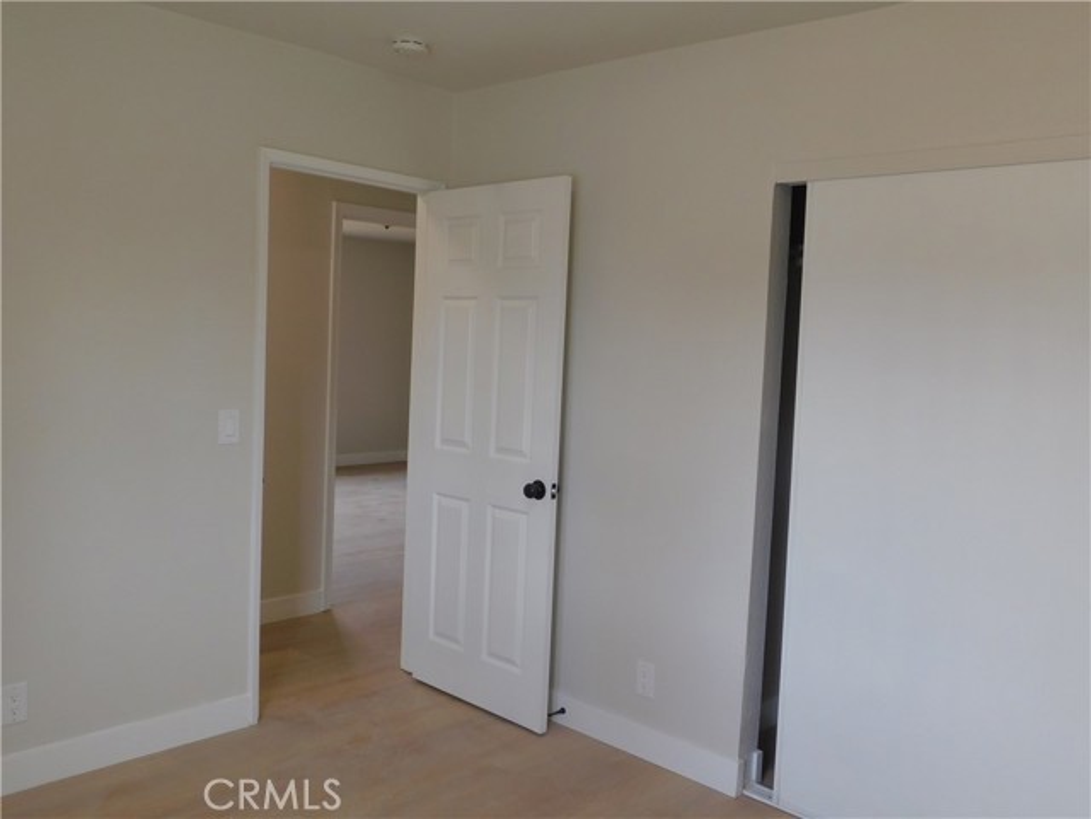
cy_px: 410
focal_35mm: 30
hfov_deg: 60.0
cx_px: 546
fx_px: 946
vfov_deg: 46.8
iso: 125
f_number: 3.2
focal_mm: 5.3
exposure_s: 1/30
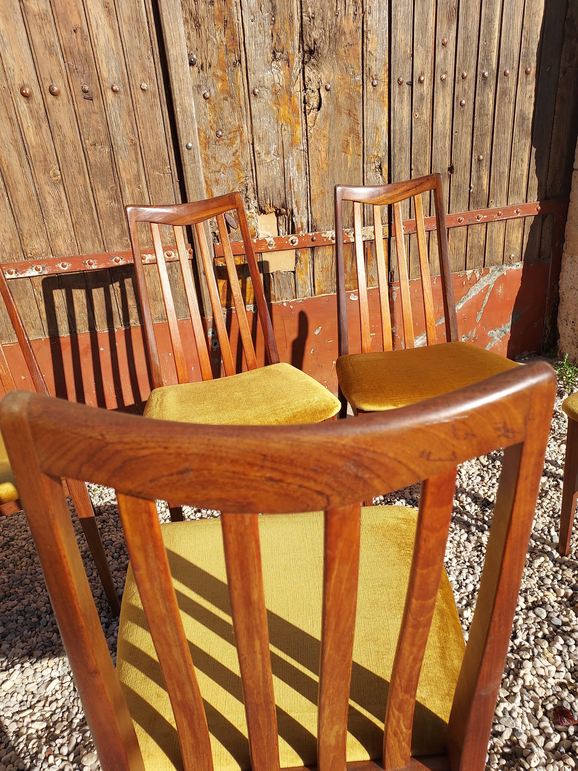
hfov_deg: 56.8
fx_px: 534
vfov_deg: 71.6
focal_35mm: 24
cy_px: 386
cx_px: 289
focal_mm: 4.6
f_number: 1.8
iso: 40
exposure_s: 1/894
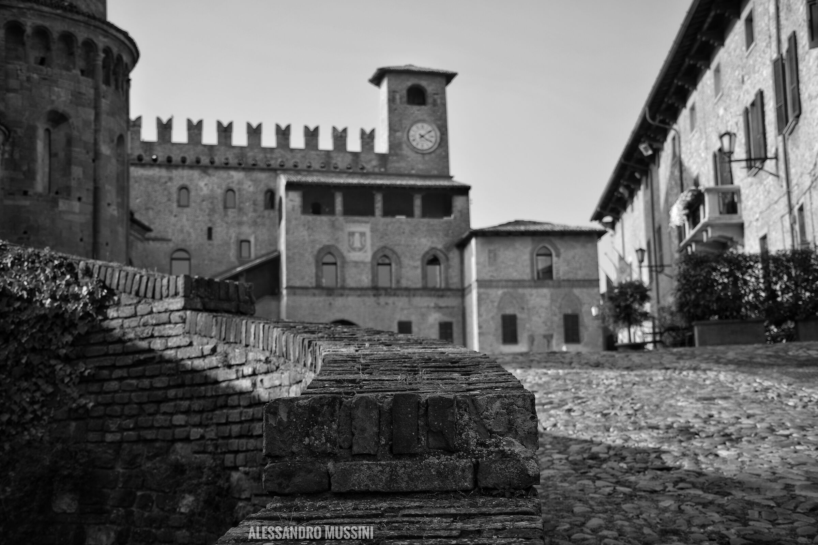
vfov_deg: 28.1
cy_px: 272
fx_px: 1091
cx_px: 409
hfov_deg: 41.1
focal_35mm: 48
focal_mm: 32
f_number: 4
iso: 100
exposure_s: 1/500
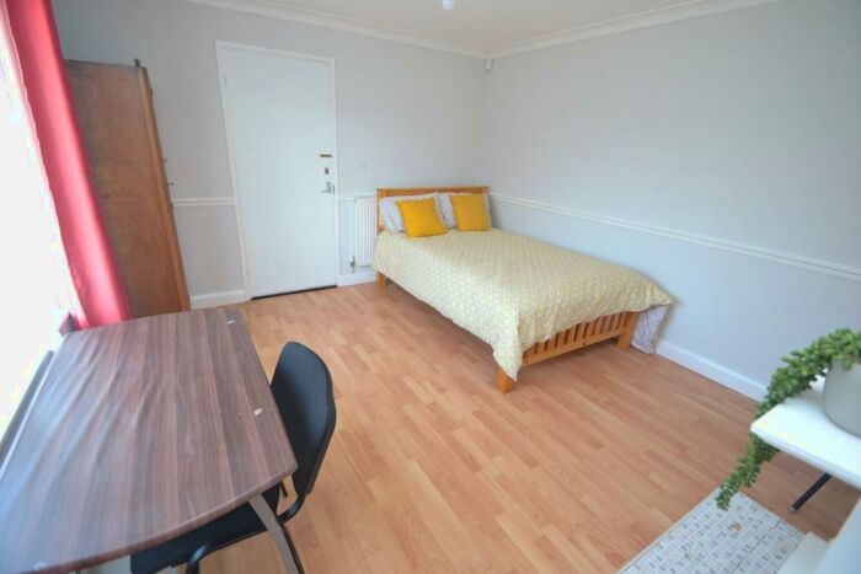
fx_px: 359
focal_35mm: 15
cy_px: 287
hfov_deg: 100.4
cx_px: 430
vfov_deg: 77.4
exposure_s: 1/60
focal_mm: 10
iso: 450
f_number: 3.5
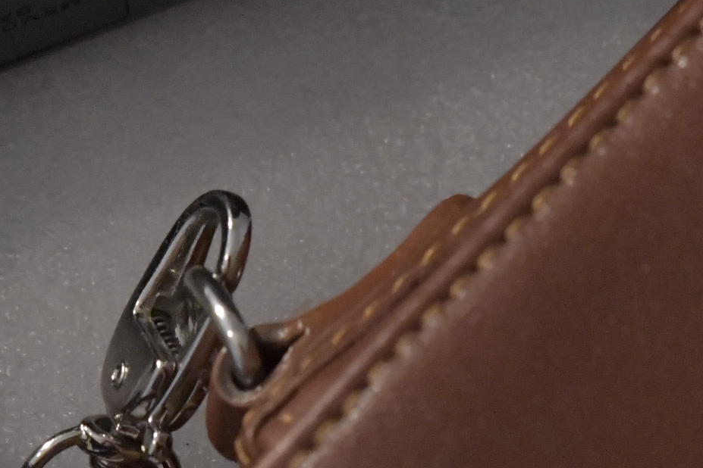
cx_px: 363
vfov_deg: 5.5
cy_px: -471
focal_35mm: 245
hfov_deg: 8.4
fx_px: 4784
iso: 4000
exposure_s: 1/160
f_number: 8
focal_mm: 55
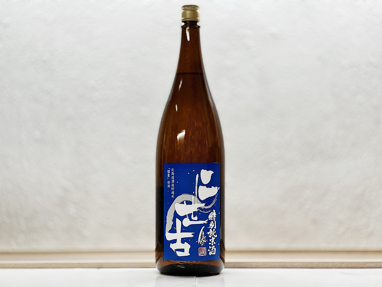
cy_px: 144
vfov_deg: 19.1
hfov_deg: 25.3
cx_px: 191
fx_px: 850
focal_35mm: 77
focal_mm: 9
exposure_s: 1/100
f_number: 2.8
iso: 125
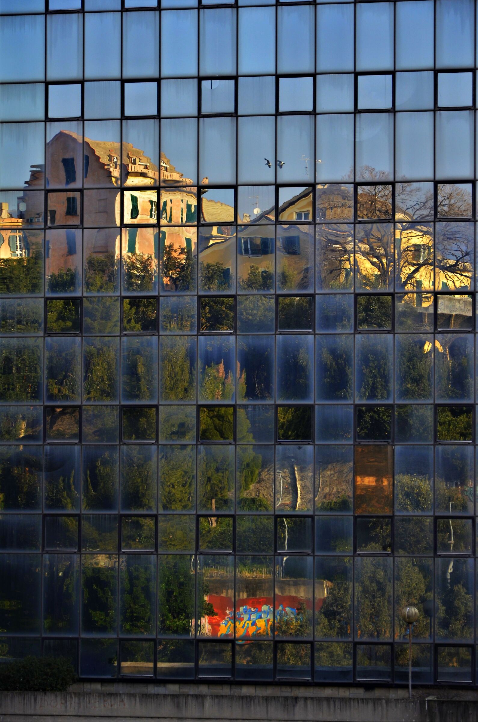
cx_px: 239
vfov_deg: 17.1
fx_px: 2400
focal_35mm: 120
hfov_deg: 11.4
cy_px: 361
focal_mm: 80
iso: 400
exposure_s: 1/500
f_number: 5.3
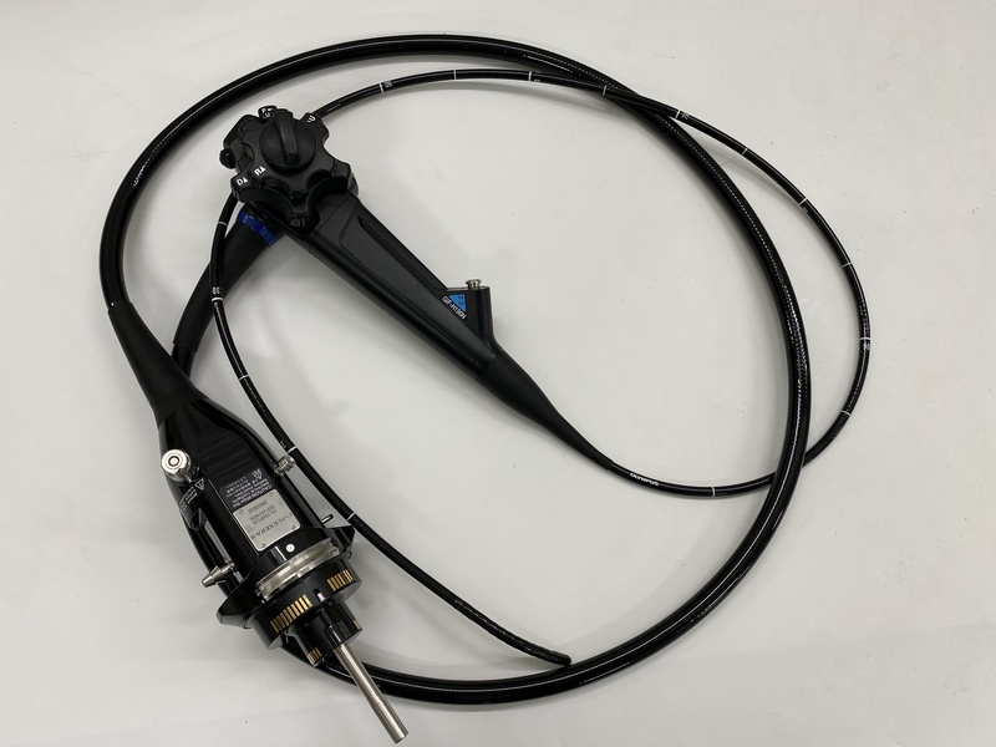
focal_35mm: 26
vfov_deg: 53.1
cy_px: 374
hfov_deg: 67.3
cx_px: 498
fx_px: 748
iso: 100
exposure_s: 1/120
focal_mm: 4.25
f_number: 1.8
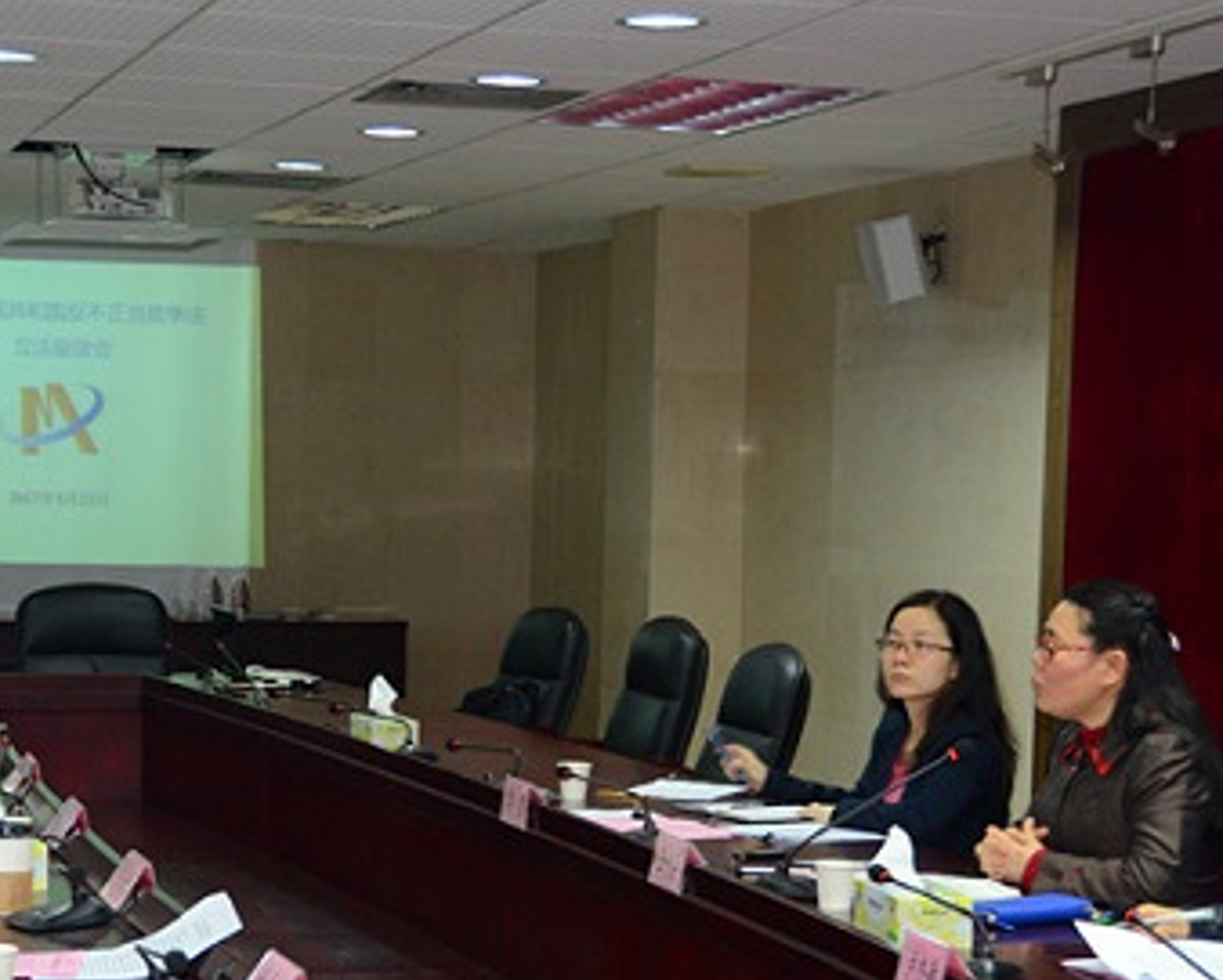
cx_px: 539
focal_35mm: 86
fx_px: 3116
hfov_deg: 22.2
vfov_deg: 17.8
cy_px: 752
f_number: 5
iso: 800
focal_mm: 32
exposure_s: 1/60
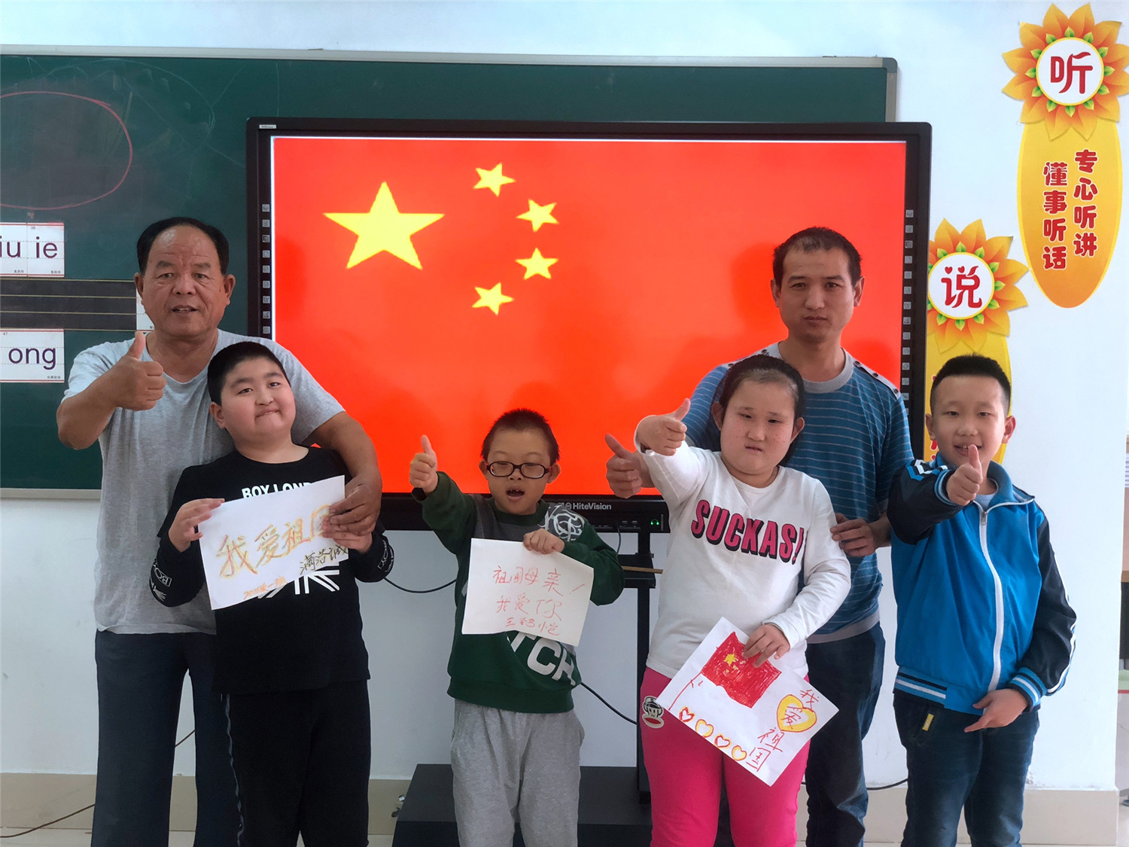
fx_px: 1696
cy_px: 424
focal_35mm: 52
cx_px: 564
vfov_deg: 28.0
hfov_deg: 36.8
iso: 80
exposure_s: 1/50
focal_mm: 6
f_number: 2.4
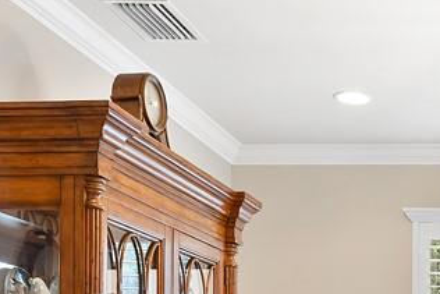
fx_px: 929
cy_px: 405
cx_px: 542
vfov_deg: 16.7
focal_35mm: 76
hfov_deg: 24.0
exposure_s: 2
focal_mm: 16
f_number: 9
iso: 100
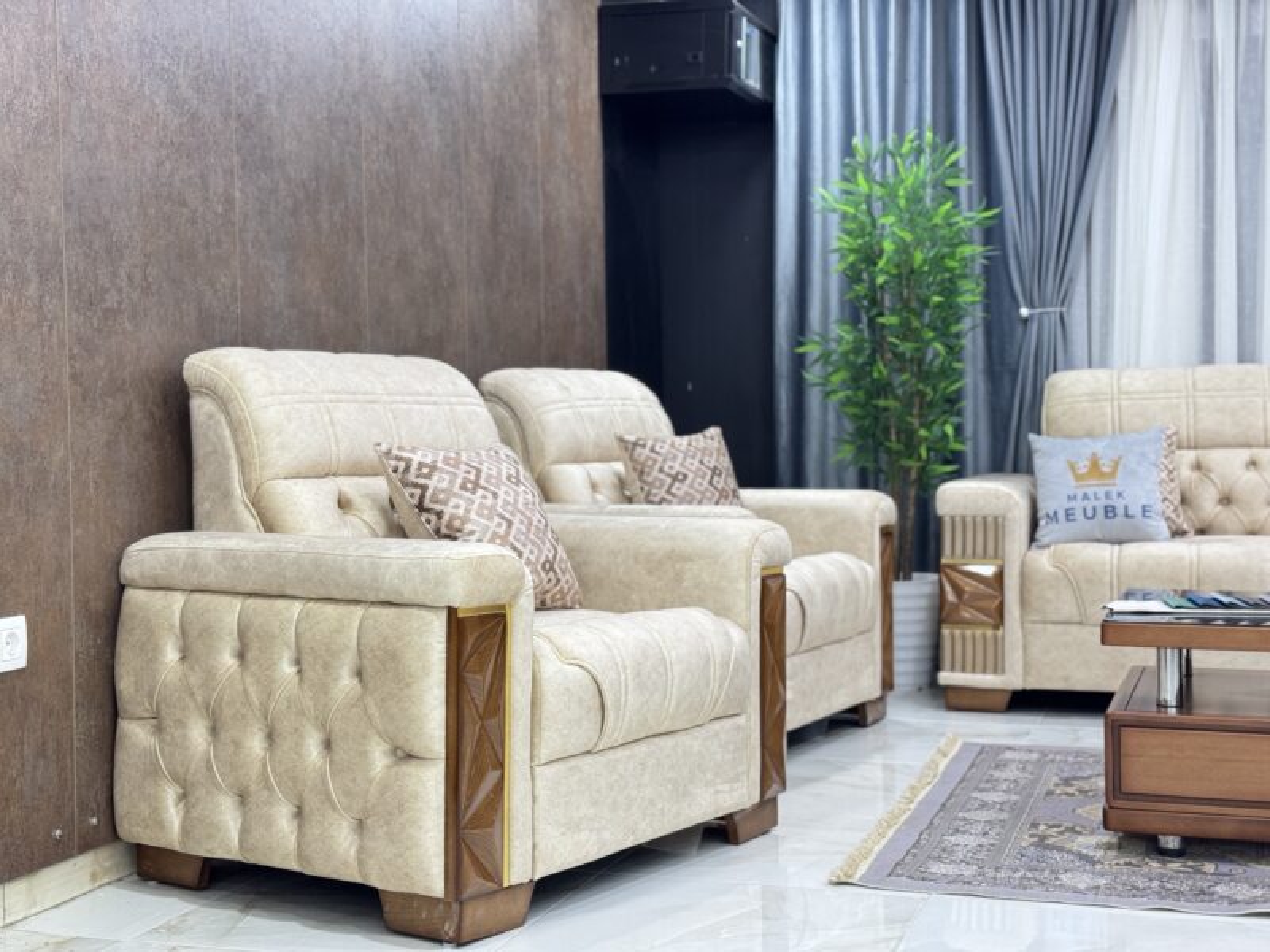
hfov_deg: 39.7
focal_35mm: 48
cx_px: 635
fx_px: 1761
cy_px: 476
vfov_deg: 30.3
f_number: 1.78
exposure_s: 1/100
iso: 125
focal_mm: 6.76
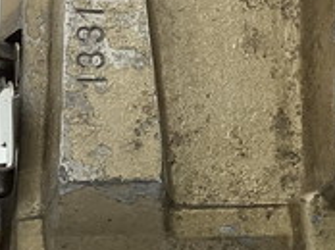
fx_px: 1034
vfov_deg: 13.6
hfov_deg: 18.3
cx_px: 227
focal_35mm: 107
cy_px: 248
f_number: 2.4
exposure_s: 1/120
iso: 64
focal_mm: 3.3
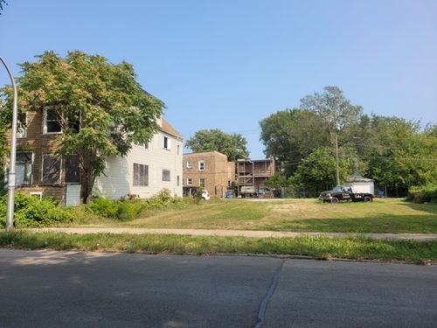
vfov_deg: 53.1
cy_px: 164
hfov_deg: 67.3
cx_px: 218
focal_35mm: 26
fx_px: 328
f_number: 1.8
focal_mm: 5.4
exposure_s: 1/1632
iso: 40
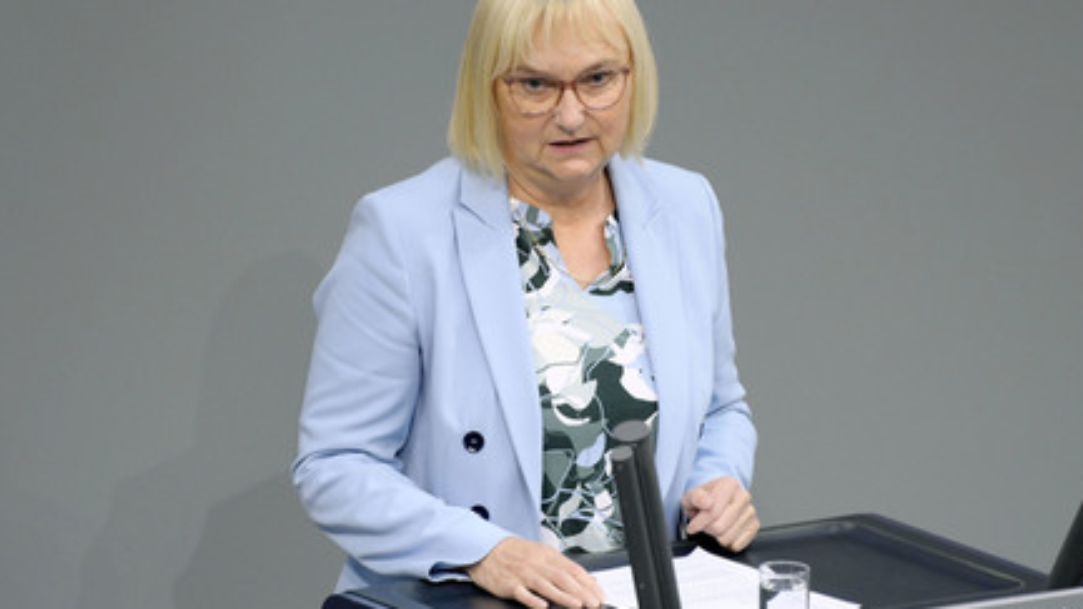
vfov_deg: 2.5
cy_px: 296
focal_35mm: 481
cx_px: 563
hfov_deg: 4.5
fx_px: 13813
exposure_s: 1/250
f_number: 5.6
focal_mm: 440
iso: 8000
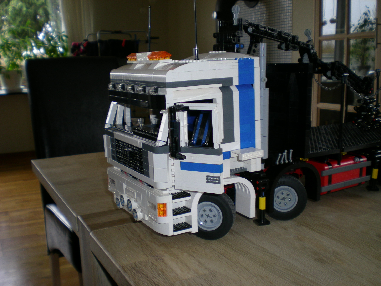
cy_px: 143
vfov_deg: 37.7
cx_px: 190
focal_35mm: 38
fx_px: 418
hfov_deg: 49.0
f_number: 3.1
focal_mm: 6.3
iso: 50
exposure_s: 1/30
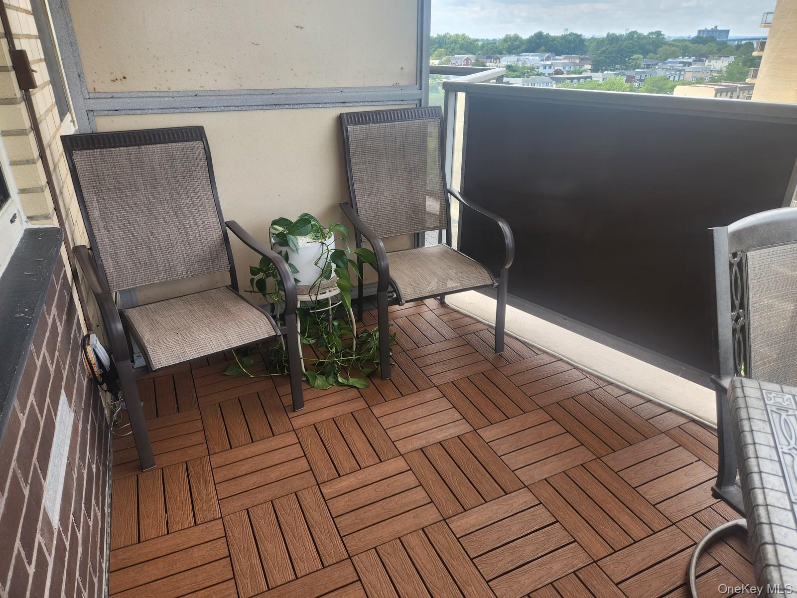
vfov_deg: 58.9
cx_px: 398
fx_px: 530
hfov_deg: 73.9
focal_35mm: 23
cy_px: 299
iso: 20
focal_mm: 5.4
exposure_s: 1/180
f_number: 1.8
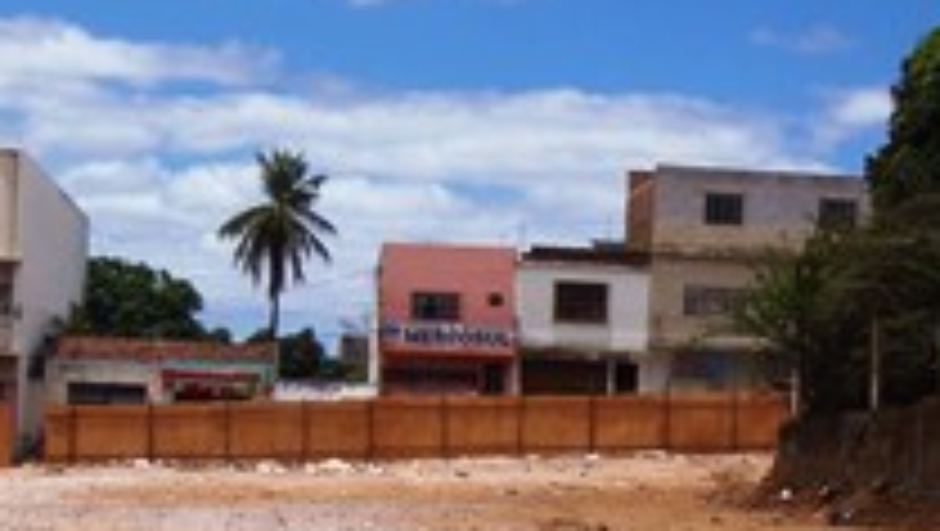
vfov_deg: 12.3
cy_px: 513
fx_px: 2445
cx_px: 634
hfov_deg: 21.7
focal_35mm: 98
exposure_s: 1/500
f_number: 6.6
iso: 64
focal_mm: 7.8
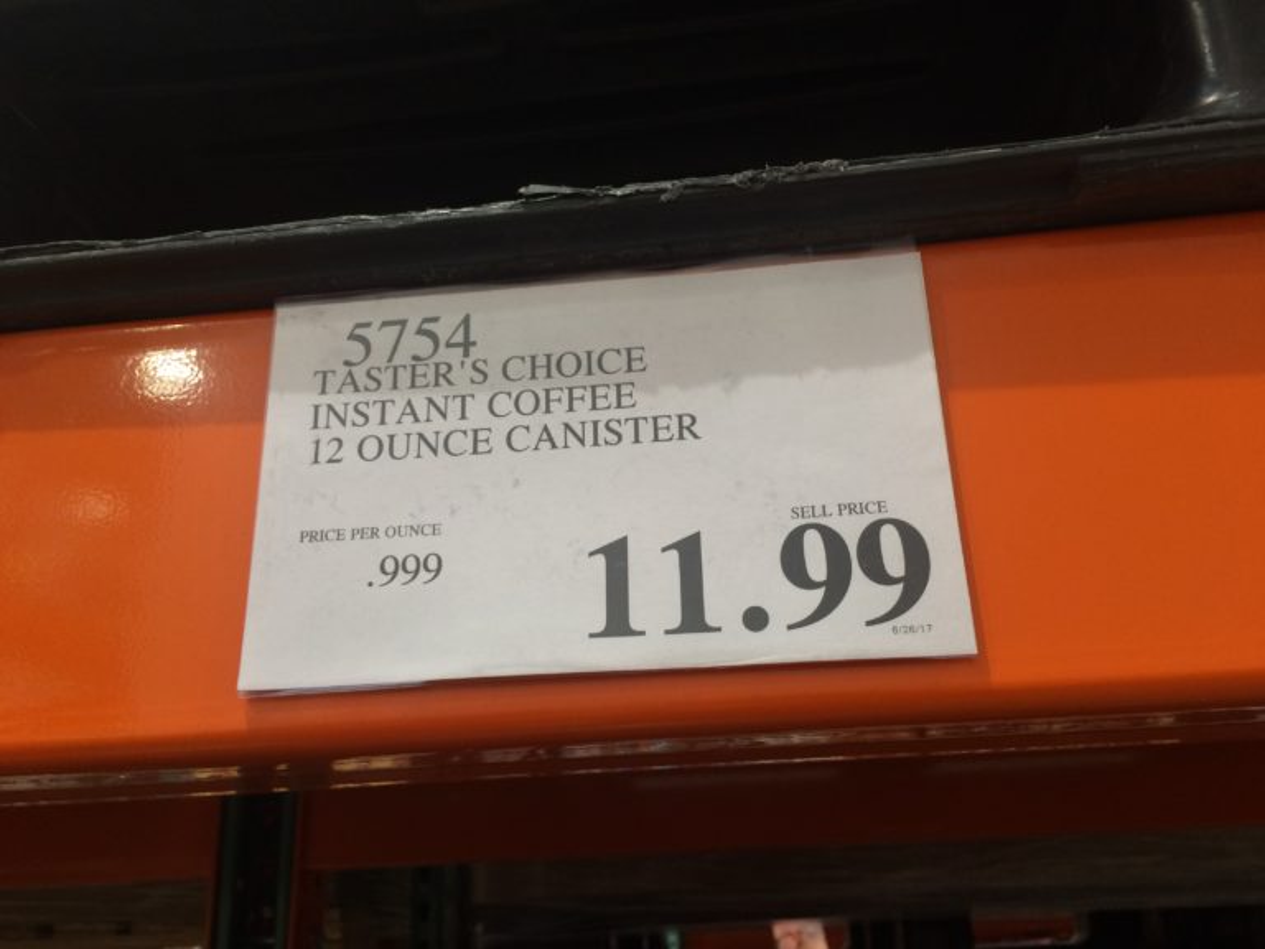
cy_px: 474
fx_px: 1060
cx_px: 632
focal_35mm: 29
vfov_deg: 48.2
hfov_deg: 61.7
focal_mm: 4.15
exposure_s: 1/30
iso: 100
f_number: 2.2
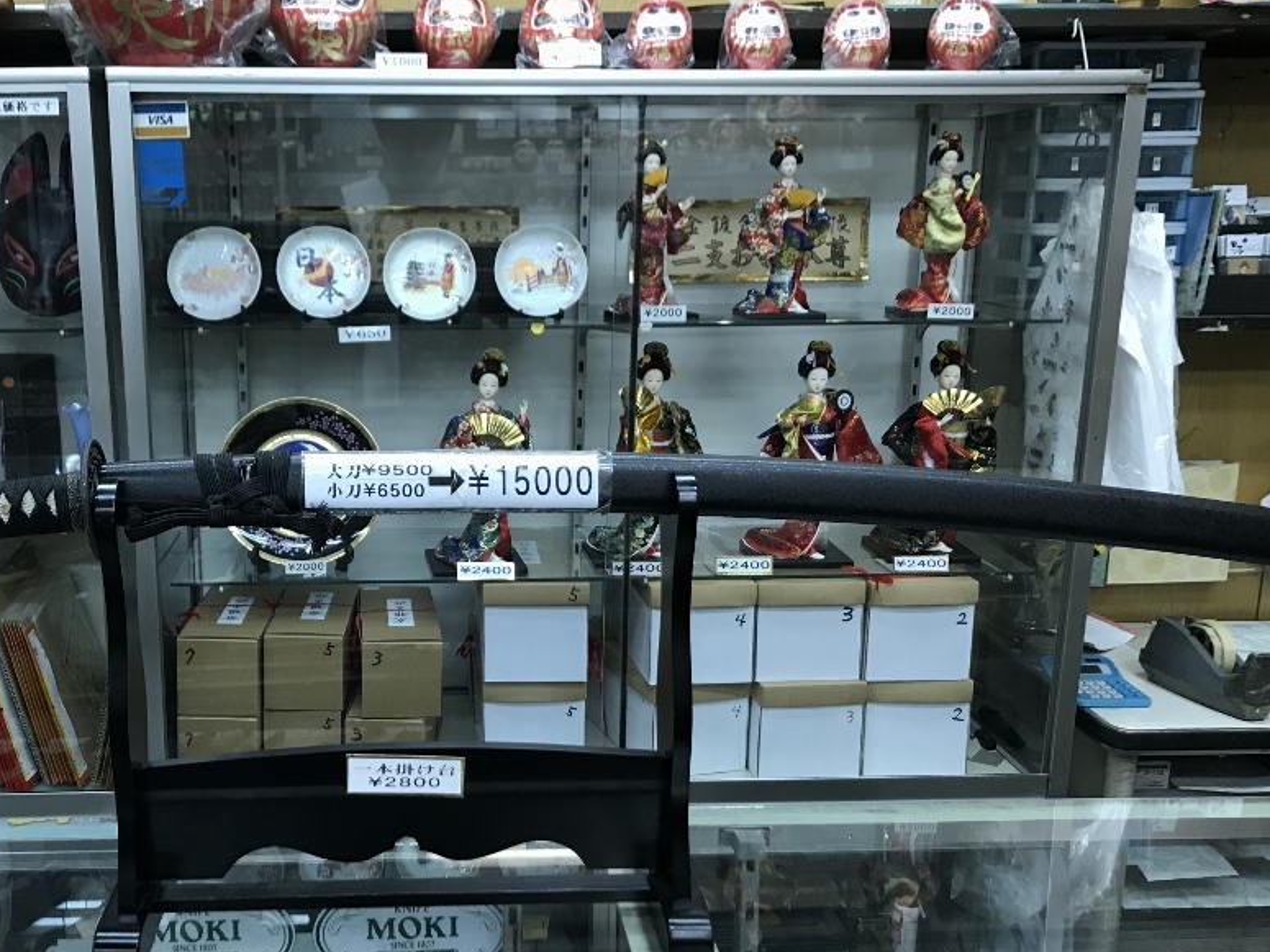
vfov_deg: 38.6
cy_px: 537
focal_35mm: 37
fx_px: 1357
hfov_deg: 49.5
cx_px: 459
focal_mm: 3.99
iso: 40
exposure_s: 1/25
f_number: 1.8
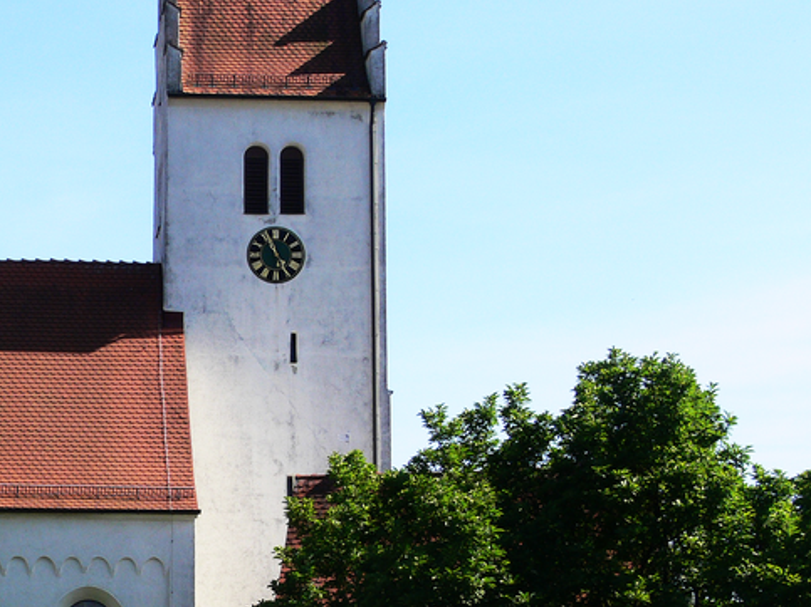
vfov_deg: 12.6
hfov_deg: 16.4
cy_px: 421
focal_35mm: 117
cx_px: -60
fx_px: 2740
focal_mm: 11.1
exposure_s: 1/250
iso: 80
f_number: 5.6
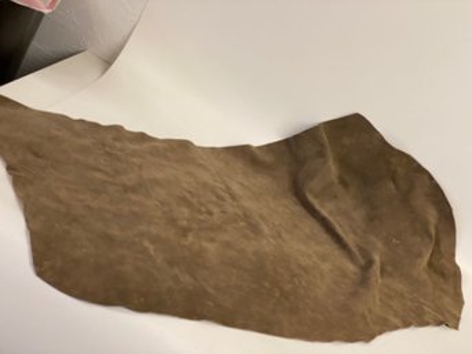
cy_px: 177
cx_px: 236
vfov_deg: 28.0
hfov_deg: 36.8
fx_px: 709
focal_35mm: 52
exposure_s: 1/60
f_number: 2
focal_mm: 6
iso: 160
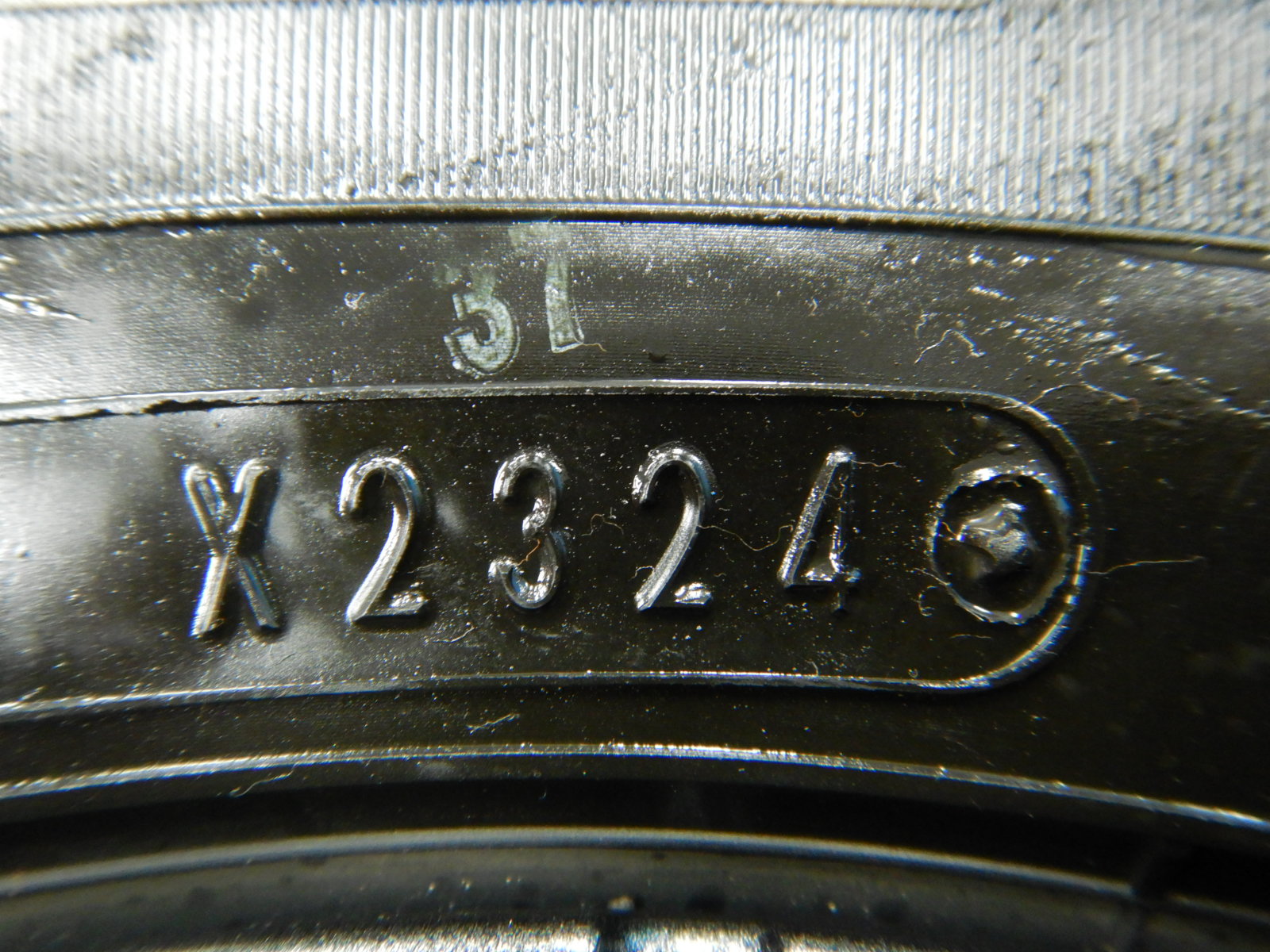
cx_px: 635
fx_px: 881
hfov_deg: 71.6
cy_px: 476
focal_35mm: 24
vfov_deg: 56.8
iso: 640
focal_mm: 4.3
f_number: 2.8
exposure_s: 1/8
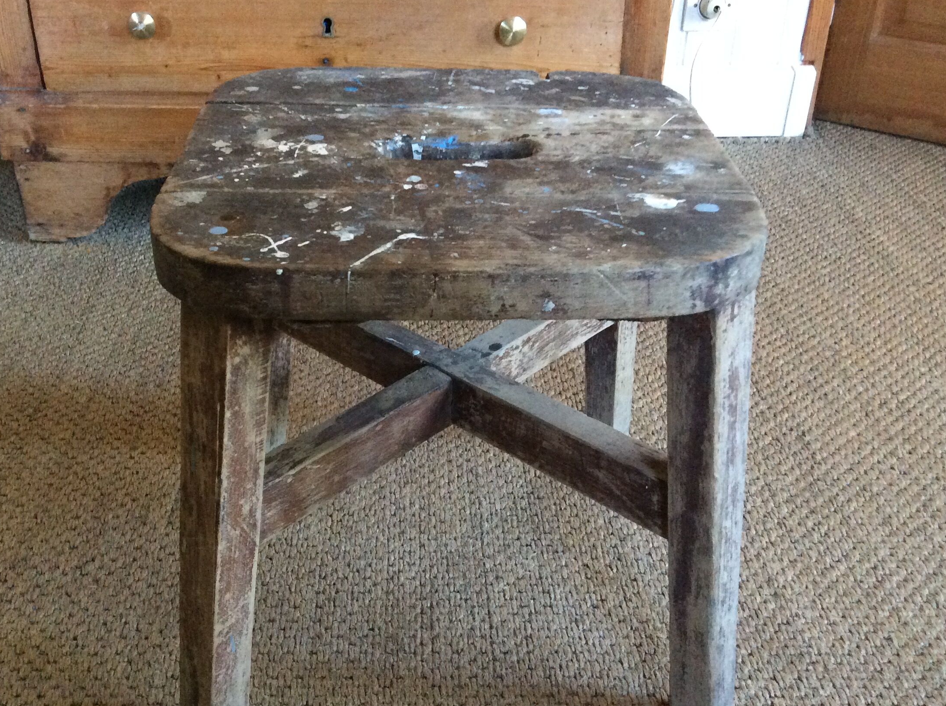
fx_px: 1037
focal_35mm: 38
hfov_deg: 49.0
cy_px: 376
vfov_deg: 37.6
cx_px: 426
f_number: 2.4
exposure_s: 1/20
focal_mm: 3.3
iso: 320
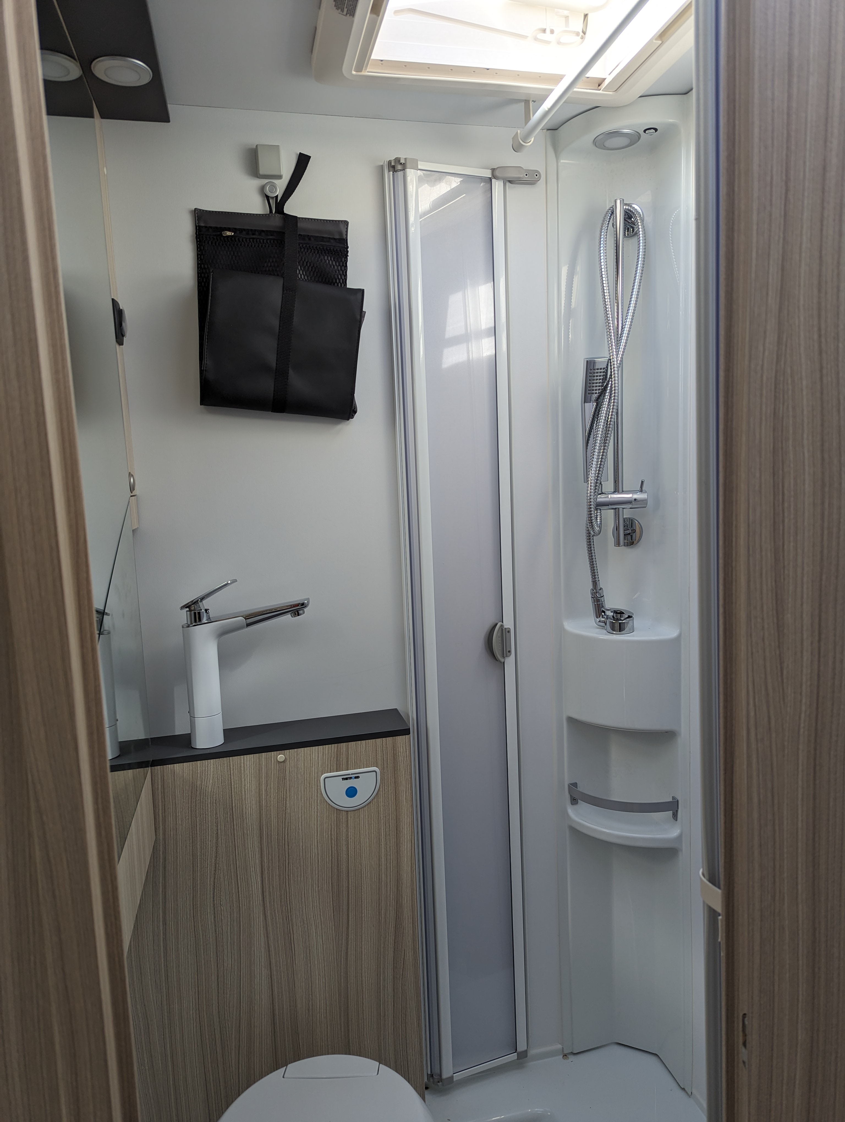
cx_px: 422
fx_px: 779
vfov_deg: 71.5
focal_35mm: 24
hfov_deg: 56.9
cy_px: 561
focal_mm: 6.81
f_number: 1.85
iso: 39
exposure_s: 1/132
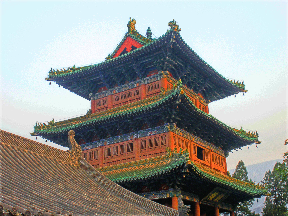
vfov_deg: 29.1
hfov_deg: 38.2
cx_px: 144
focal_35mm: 50
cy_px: 108
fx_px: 416
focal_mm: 9.1
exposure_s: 1/69
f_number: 4.4
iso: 140
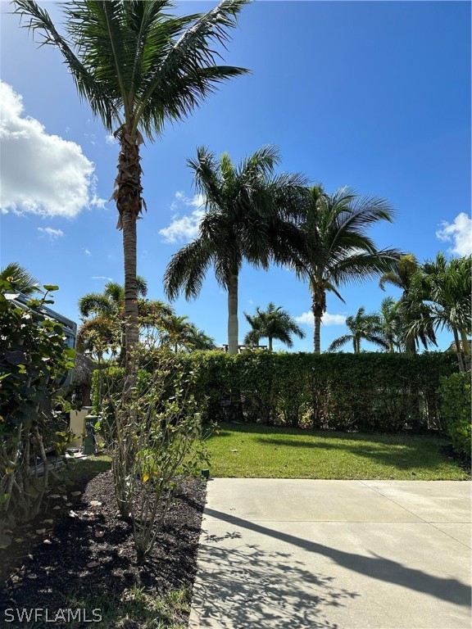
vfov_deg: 71.6
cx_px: 236
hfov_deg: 56.8
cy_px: 314
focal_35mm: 24
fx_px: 436
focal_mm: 6.86
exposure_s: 1/6211
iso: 80
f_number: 1.78
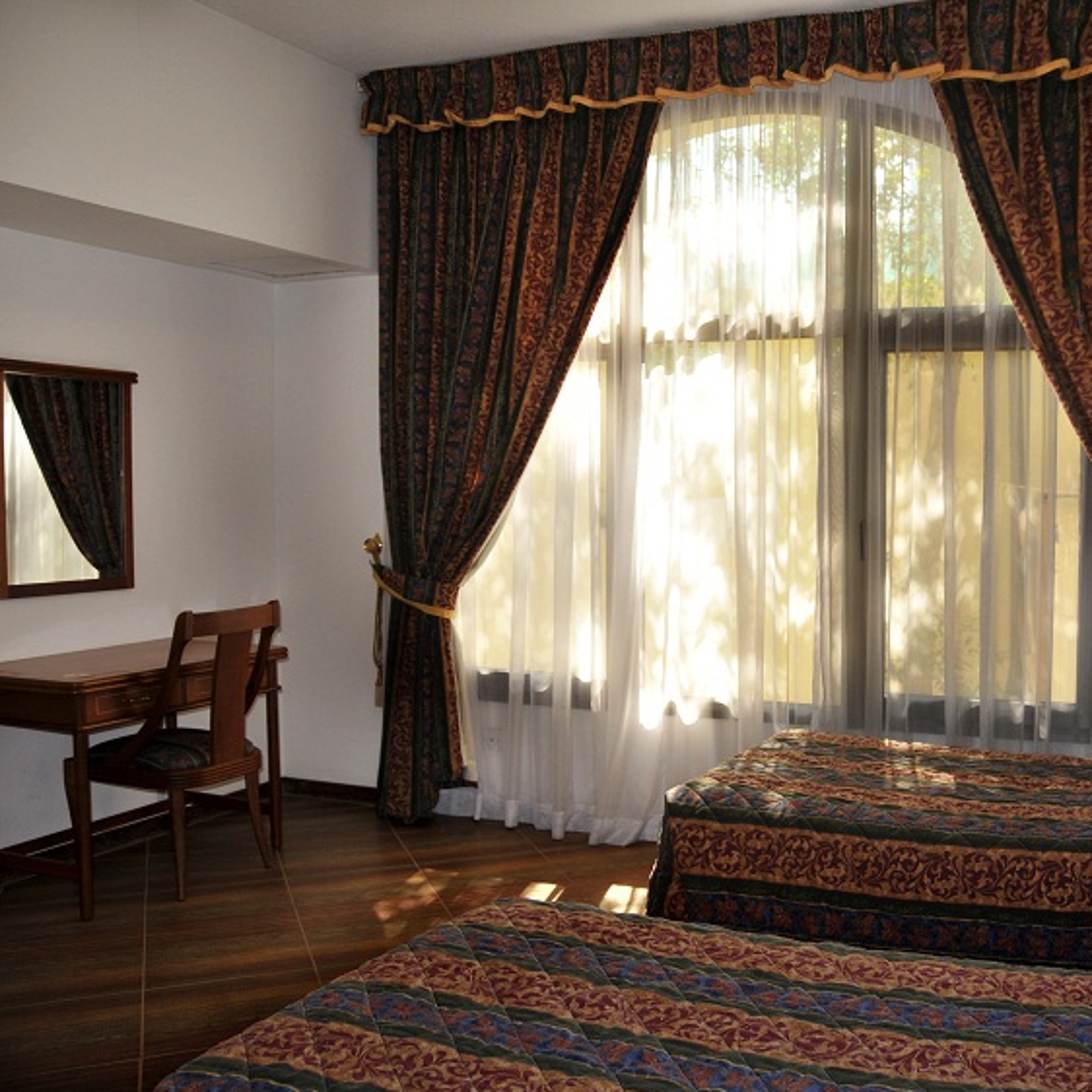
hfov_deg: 46.0
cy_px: 542
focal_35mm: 35
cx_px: 785
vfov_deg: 47.2
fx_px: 1249
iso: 200
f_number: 3.5
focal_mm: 18
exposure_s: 1/125
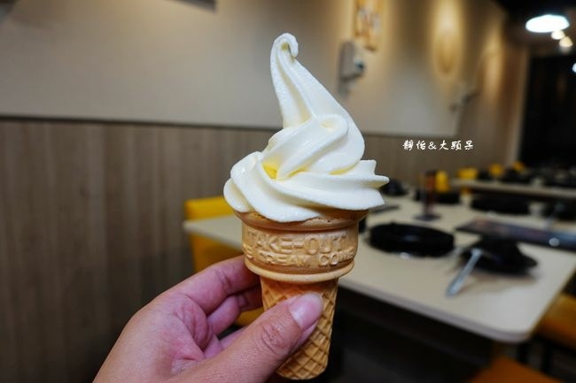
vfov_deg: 53.1
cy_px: 192
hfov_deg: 73.8
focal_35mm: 24
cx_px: 288
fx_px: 384
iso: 125
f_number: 2.8
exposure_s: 1/60
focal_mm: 9
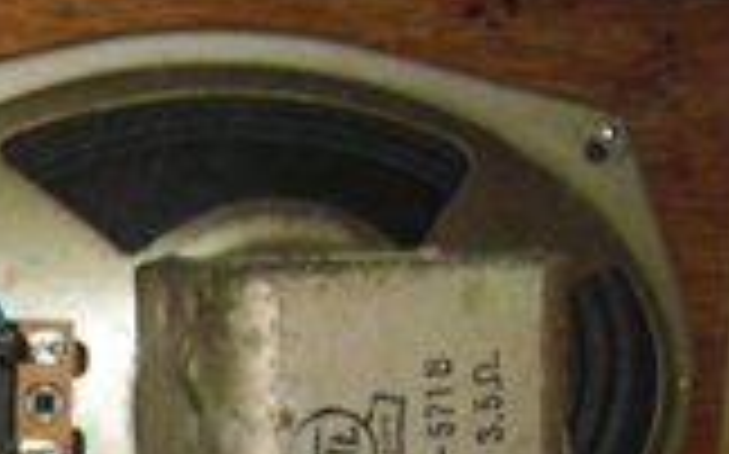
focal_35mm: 151
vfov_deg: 8.5
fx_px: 2998
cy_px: 692
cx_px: -666
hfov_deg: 12.4
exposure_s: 1/60
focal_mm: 6.3
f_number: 3.1
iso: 100
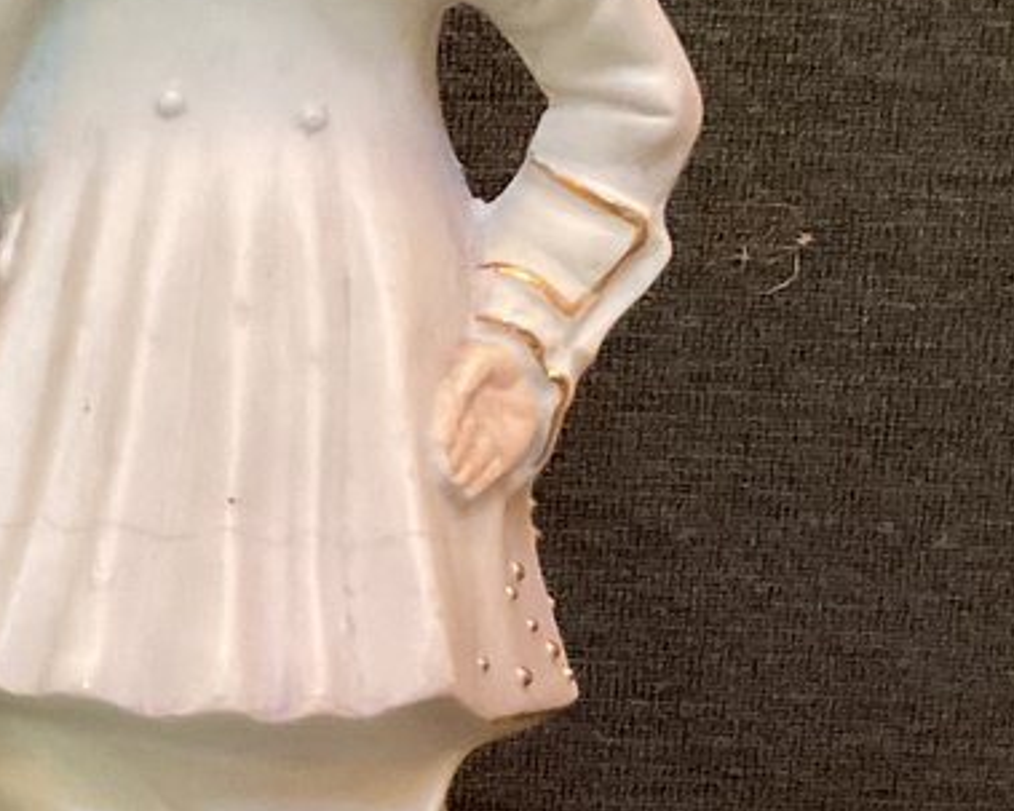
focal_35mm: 113
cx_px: -256
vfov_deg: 13.6
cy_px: 494
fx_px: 3390
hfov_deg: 16.2
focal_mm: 3
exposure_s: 1/60
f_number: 1.8
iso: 320
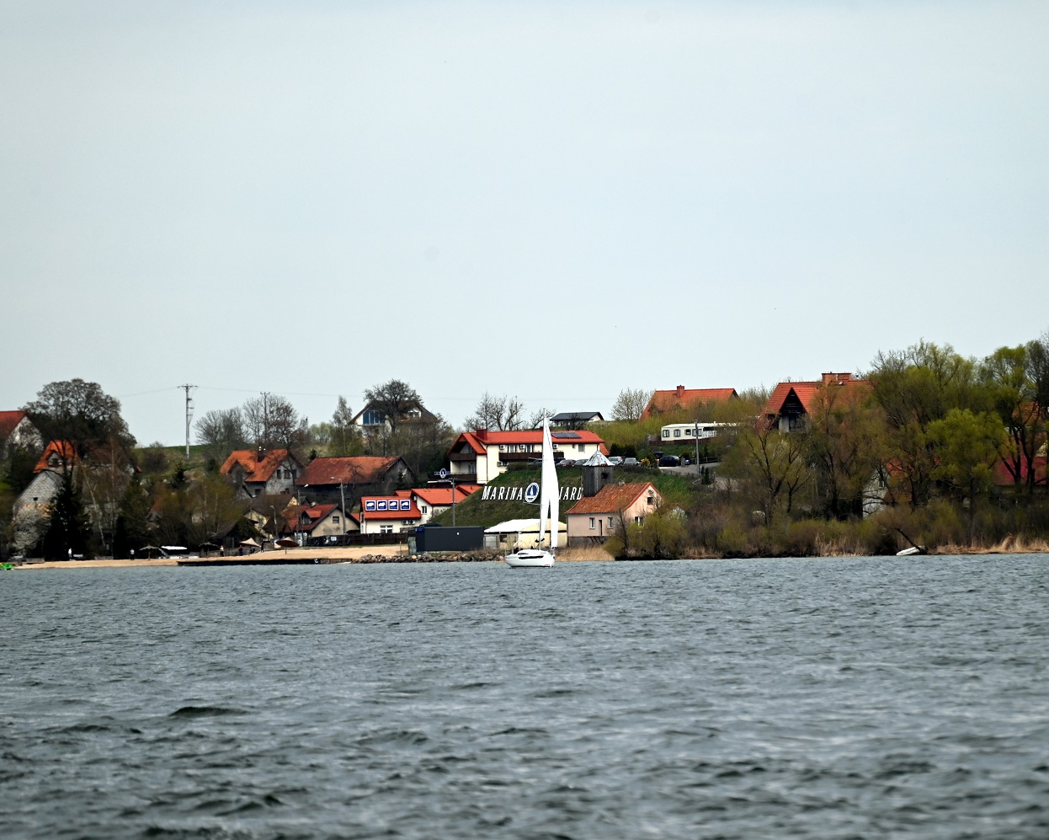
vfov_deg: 4.6
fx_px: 10526
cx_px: 619
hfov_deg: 5.7
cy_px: 420
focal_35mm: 339
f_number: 5.6
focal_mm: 300
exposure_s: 1/1000
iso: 280
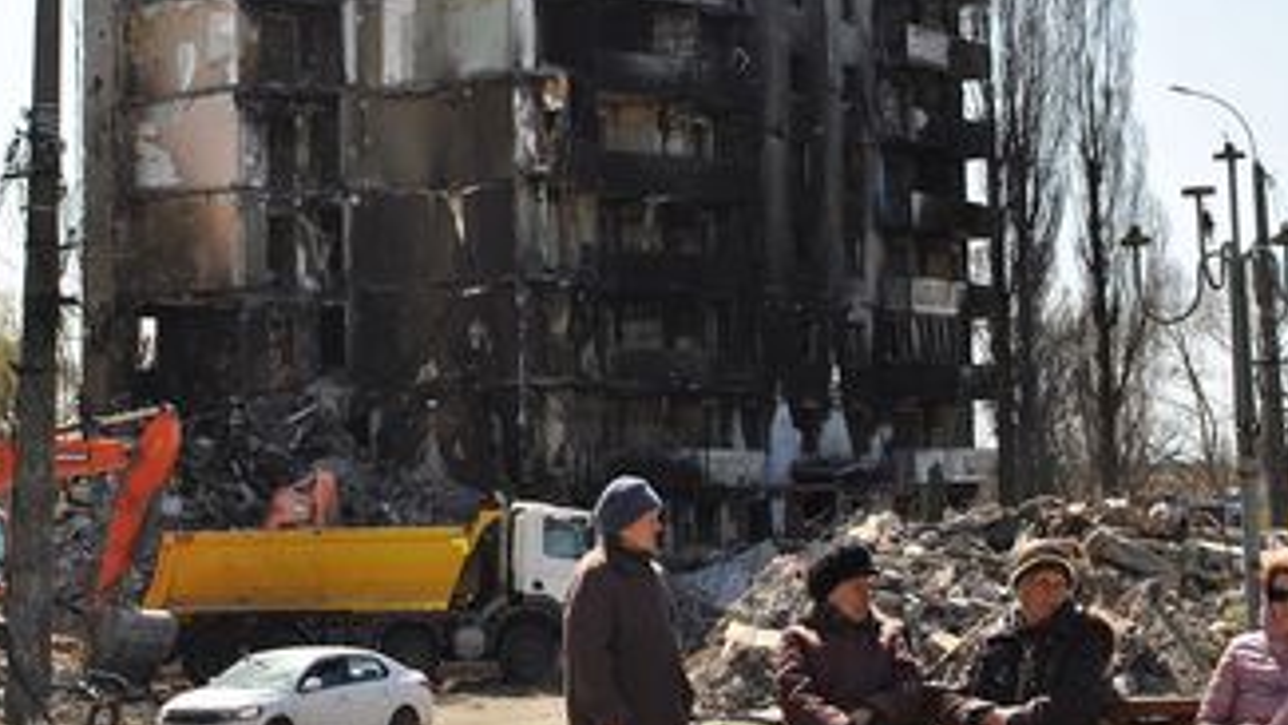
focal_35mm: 79
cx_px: 575
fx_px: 2699
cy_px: 206
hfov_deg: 26.8
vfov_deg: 15.3
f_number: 8
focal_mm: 34
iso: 100
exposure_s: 1/200
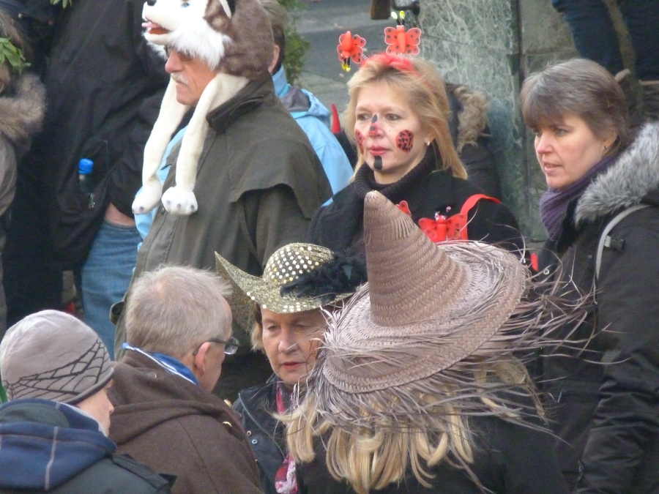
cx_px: 330
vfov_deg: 1.9
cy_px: 247
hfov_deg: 2.5
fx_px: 15211
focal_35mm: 799
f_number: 5.2
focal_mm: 108
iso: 800
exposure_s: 1/160
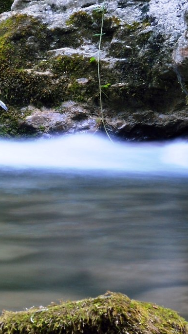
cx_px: -255
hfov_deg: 4.8
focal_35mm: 247
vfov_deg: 8.7
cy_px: 62
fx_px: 2189
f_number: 18
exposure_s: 5
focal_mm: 45
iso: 100
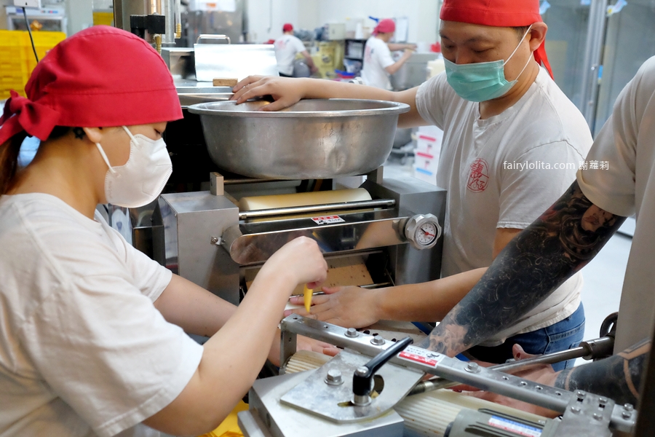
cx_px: 328
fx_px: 637
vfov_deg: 37.9
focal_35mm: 35
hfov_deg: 54.4
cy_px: 218
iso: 3200
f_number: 3.6
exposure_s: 1/220
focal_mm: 23
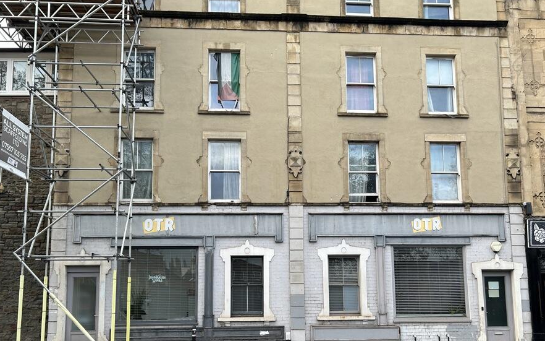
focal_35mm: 32
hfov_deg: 59.7
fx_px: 475
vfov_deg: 38.9
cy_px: 232
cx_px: 279
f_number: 1.5
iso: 50
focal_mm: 5.7
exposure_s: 1/476
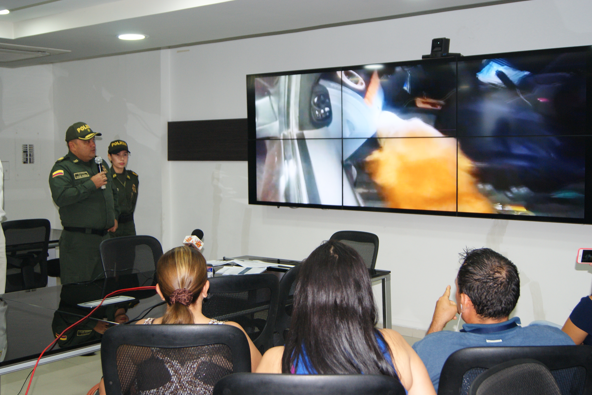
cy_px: 198
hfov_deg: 45.4
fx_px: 707
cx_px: 297
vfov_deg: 31.2
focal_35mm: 43
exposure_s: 1/60
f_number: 4.5
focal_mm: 28
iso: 400
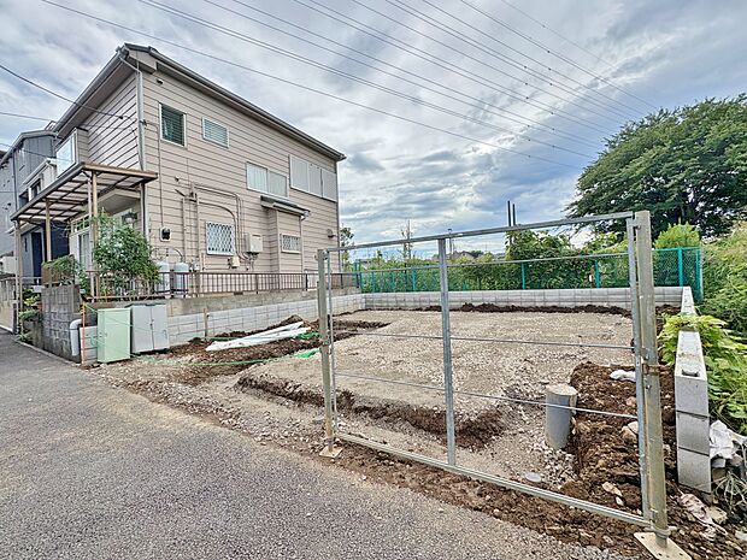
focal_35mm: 14
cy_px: 280
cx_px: 374
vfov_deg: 85.7
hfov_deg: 102.1
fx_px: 302
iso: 50
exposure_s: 1/2273
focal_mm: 2.22
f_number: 2.2
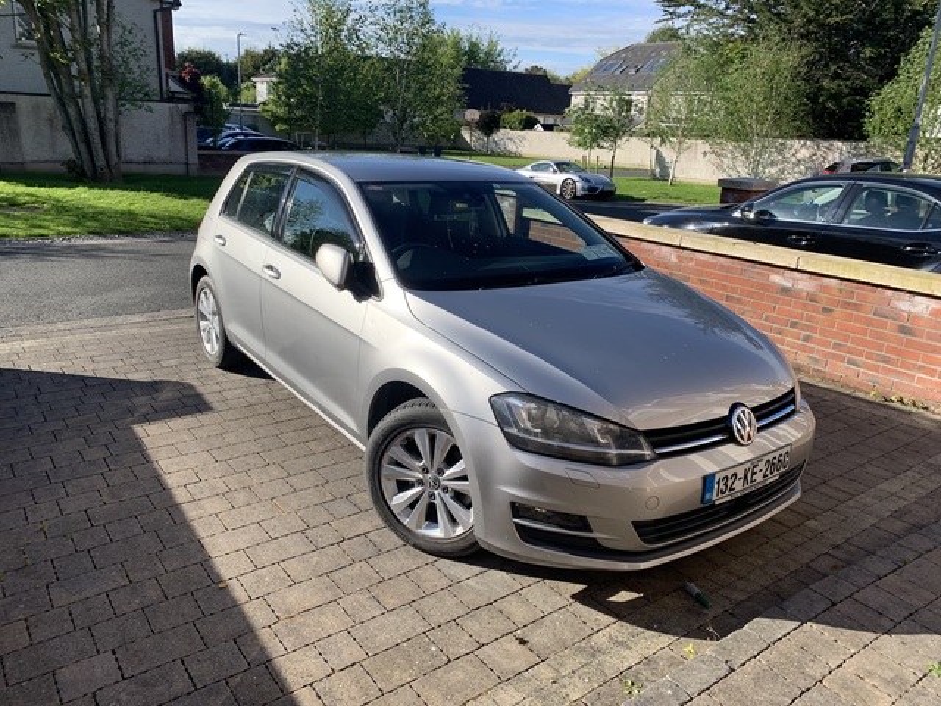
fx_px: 707
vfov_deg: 53.1
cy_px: 353
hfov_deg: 67.3
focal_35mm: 26
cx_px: 470
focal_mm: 4.25
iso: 25
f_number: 1.8
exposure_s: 1/1235
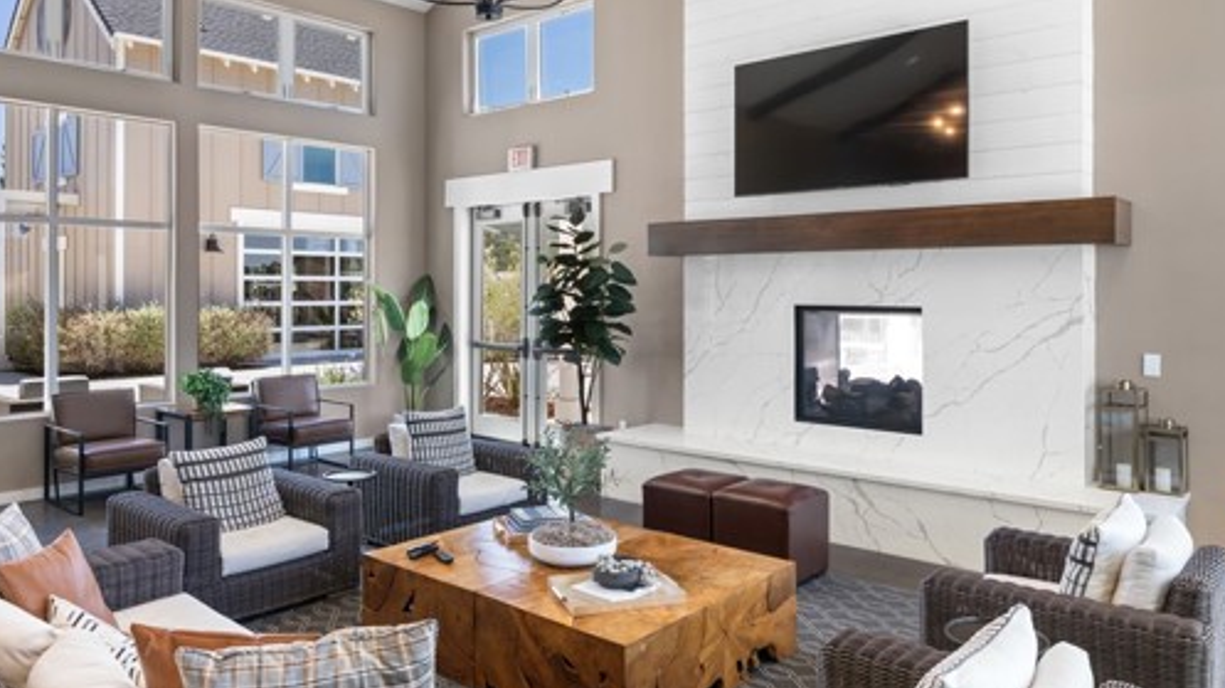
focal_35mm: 27
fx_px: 877
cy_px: 285
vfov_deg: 42.7
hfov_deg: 69.9
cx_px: 619
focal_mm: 20
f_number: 8
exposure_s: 1/5
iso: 500
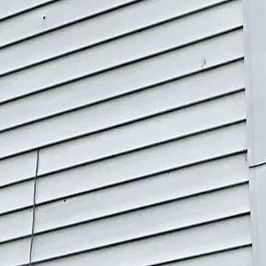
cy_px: 658
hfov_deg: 7.9
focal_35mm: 198
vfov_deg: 8.1
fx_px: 1721
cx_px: -461
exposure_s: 1/1748
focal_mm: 4.25
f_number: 1.8
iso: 25
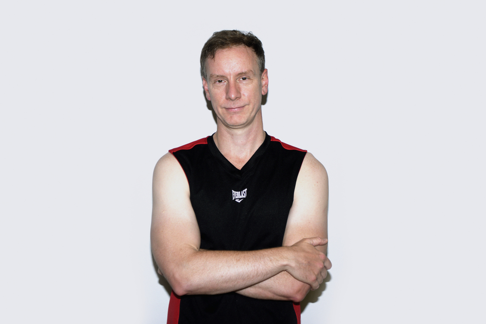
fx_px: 911
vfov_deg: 20.2
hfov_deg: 29.9
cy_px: 162
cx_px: 243
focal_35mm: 68
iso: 200
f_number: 5.3
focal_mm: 45
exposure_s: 1/180
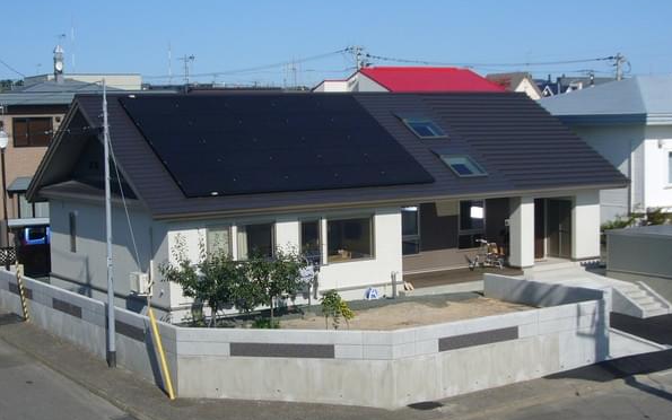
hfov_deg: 33.0
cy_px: 227
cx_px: 338
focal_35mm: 62
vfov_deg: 21.0
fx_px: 1136
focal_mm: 6.9
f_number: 7.1
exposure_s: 1/400
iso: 80
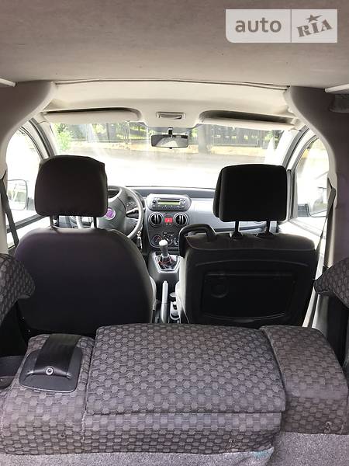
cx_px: 174
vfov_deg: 63.4
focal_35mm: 28
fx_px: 376
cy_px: 233
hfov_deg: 49.7
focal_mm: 4
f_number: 1.8
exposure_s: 1/45
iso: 32
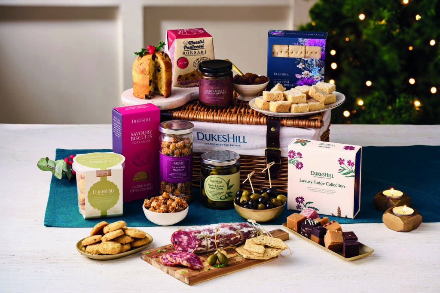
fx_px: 1283
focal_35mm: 105
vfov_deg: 13.0
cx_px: 220
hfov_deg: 19.5
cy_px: 146
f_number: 5.6
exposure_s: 1/8
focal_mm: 105
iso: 140
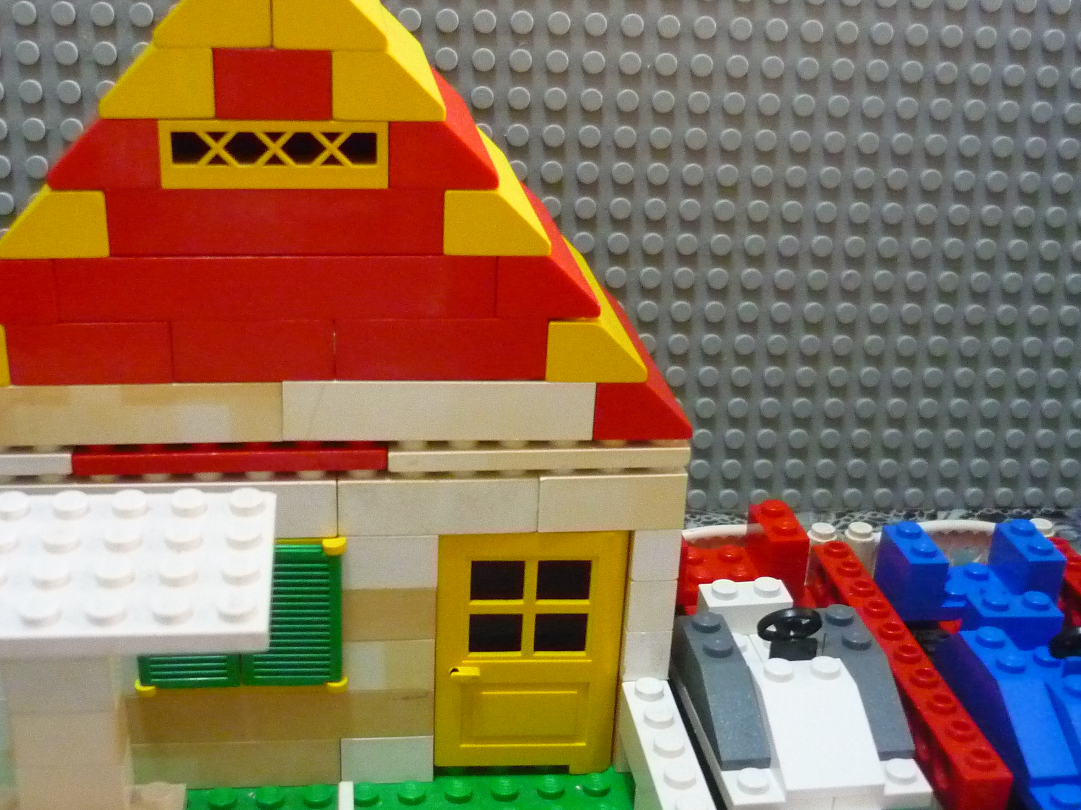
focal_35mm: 43
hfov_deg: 43.8
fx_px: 1343
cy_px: 457
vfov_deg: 33.5
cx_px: 496
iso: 800
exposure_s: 1/30
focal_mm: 5.5
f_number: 2.8
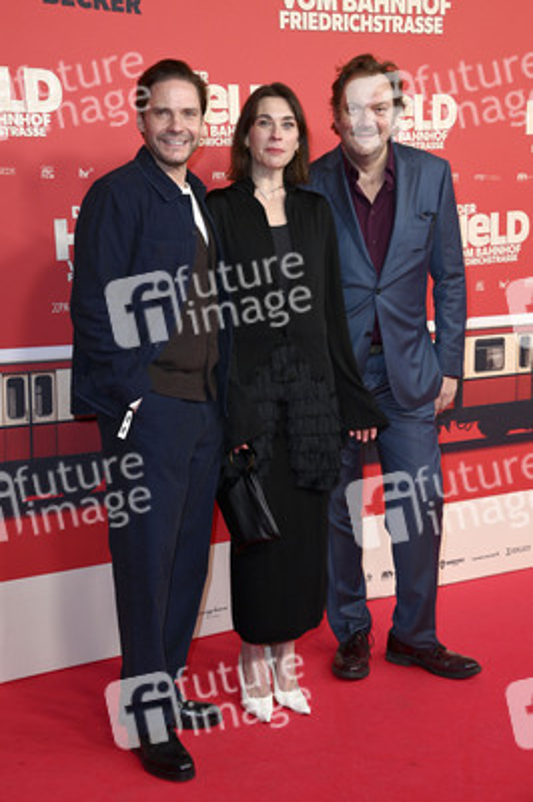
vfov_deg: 36.3
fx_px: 1223
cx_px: 266
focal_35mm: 55
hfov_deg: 24.6
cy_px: 401
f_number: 5.6
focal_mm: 55
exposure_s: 1/250
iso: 800
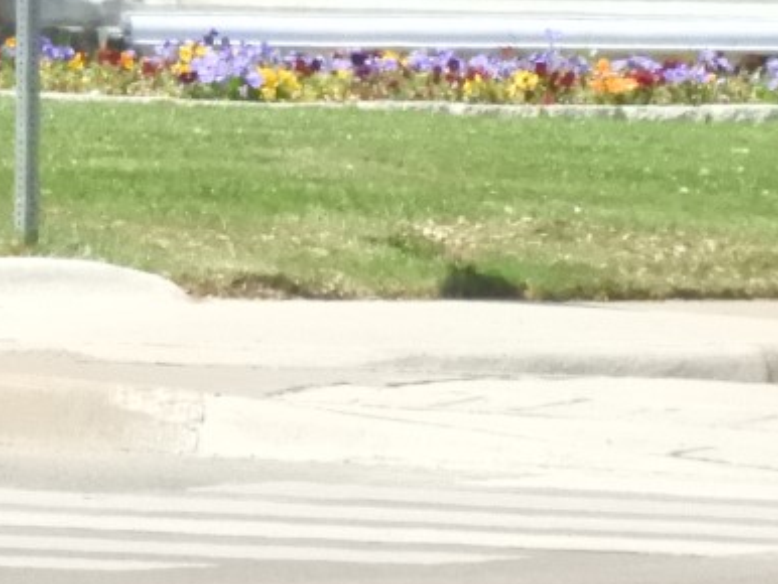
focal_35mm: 1007
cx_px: -12
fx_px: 22647
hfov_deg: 2.0
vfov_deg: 1.5
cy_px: 75
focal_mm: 48.4
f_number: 7.7
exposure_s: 1/2500
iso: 1600
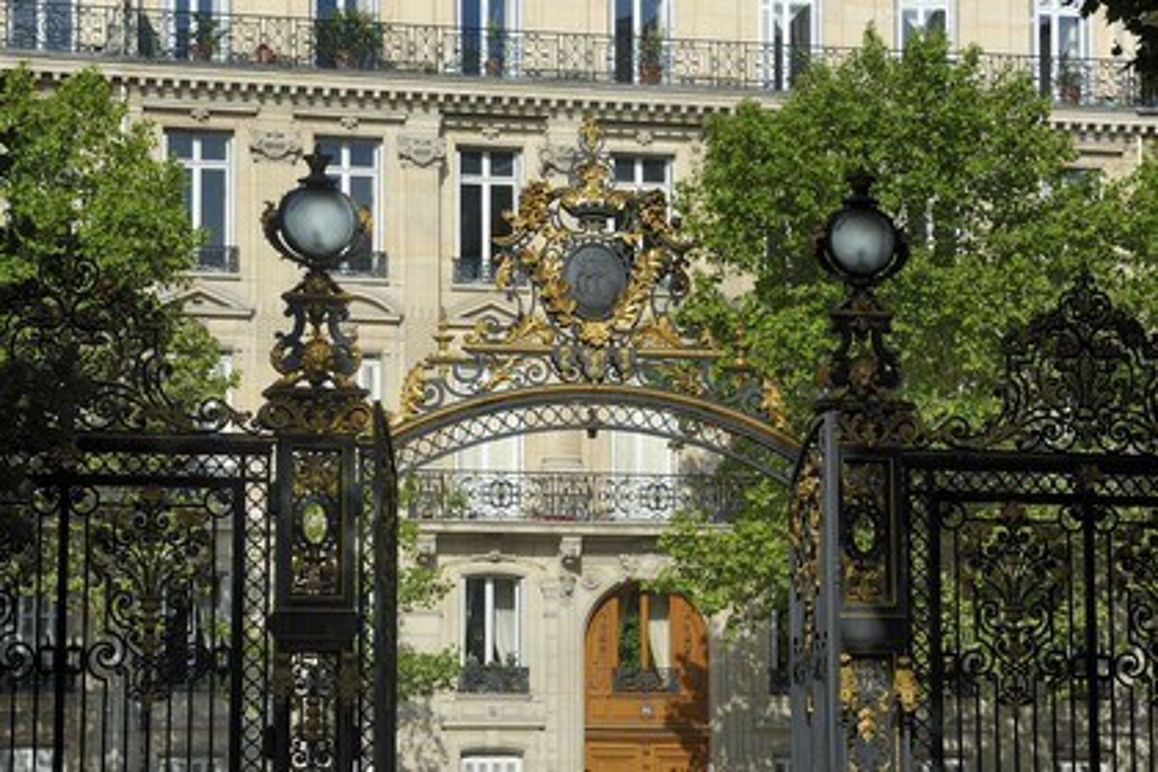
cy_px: 386
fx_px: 3602
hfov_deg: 18.3
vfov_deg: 12.2
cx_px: 579
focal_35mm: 112
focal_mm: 112
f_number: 11
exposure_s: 1/200
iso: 200
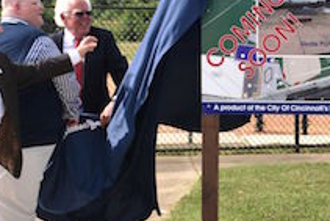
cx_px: 361
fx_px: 1330
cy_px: 94
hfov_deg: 13.8
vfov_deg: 9.5
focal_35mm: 145
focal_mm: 34
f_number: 8
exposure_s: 1/500
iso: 250
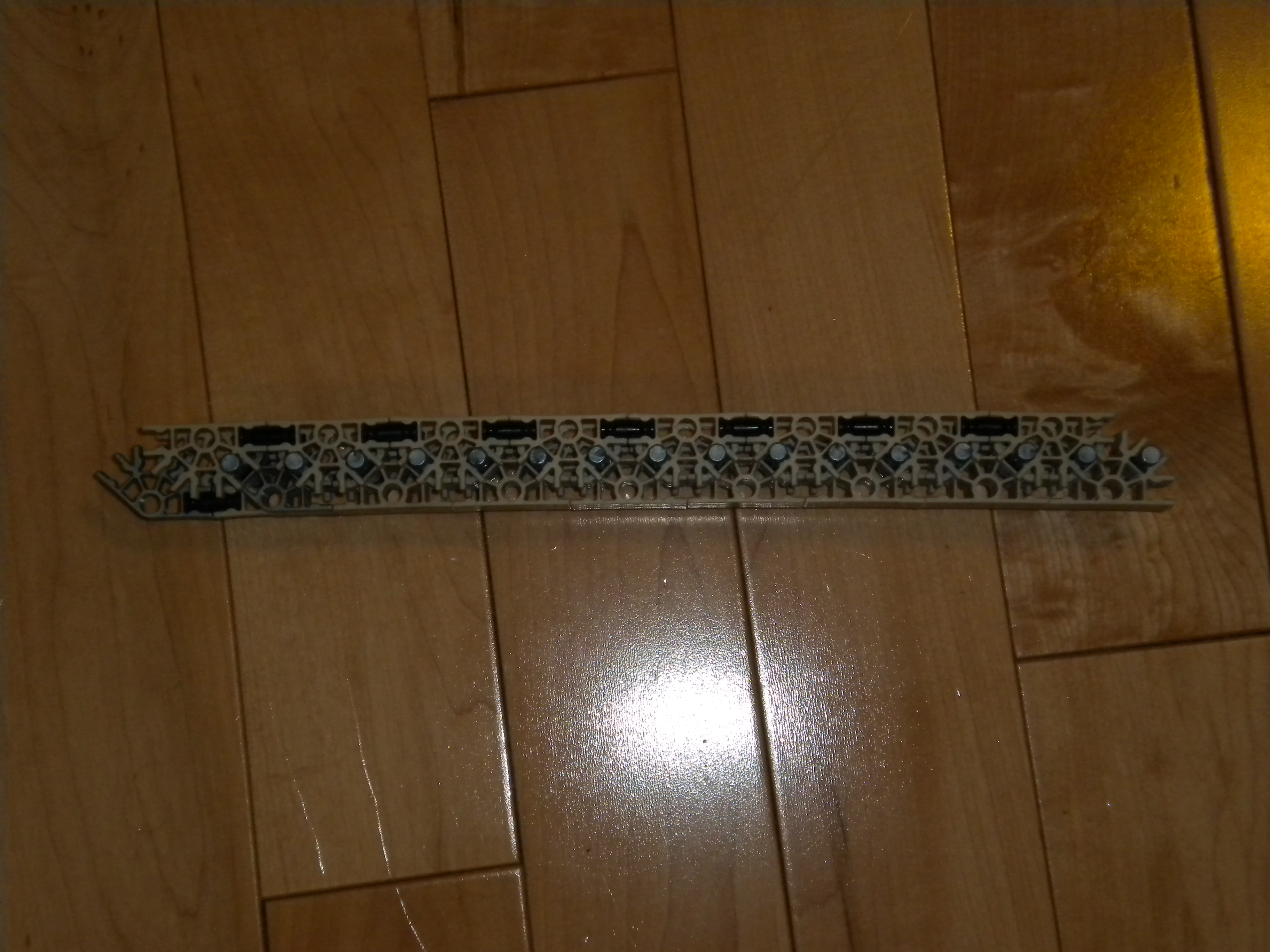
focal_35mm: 79
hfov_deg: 24.7
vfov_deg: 18.7
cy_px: 476
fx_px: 2898
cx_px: 635
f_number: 5.1
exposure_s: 1/60
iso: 400
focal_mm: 14.3
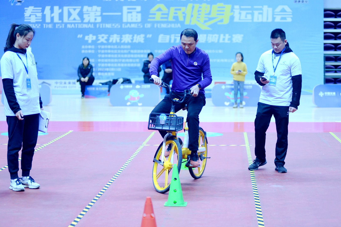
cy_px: 104
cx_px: 182
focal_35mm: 87
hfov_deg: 23.4
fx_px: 824
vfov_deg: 15.7
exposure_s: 1/250
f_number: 2.8
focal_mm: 80
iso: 1600
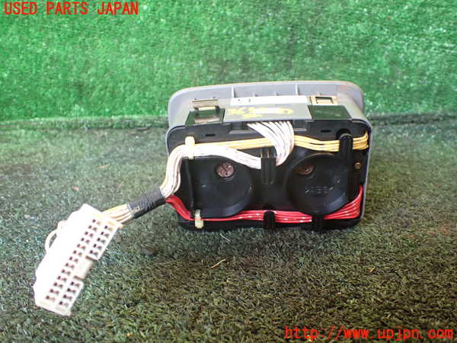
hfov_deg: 60.0
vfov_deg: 46.8
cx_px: 228
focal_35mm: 30
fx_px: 396
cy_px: 172
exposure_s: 1/80
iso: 800
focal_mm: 5.4
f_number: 2.3
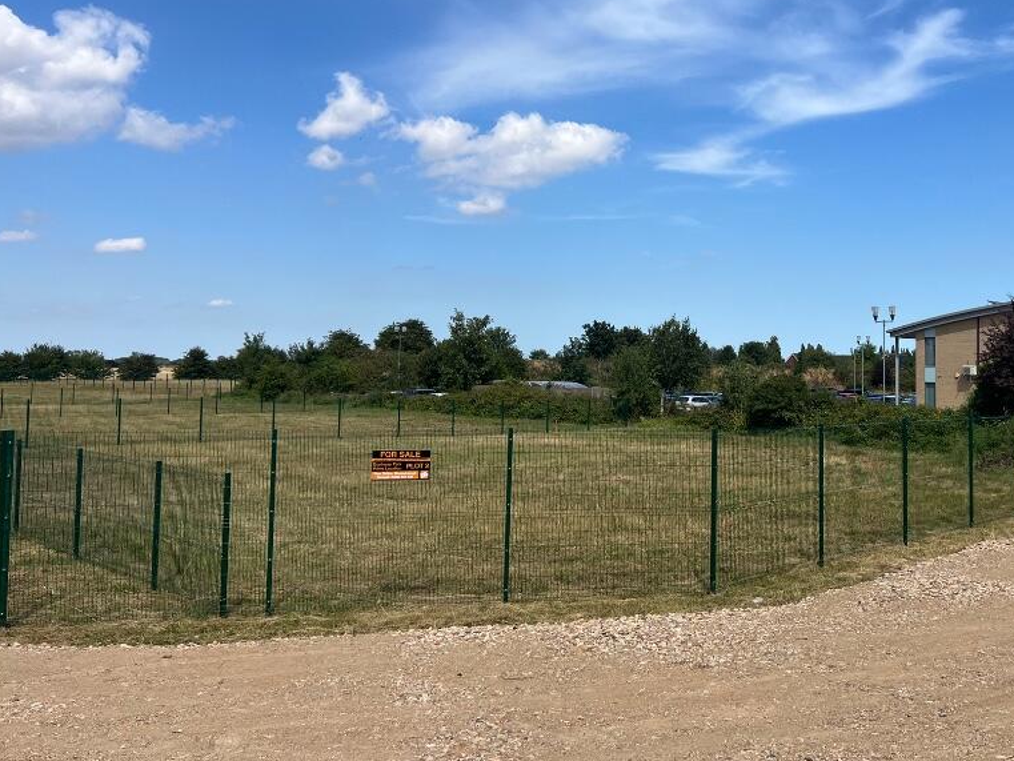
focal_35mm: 35
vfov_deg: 40.6
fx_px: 1025
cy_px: 313
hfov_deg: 51.7
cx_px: 669
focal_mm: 5.7
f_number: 1.5
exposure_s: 1/5587
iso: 50
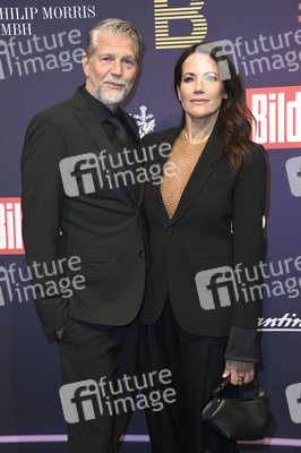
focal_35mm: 62
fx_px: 779
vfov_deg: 32.4
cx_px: 150
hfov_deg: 21.9
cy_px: 226
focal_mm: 62
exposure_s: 1/250
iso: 500
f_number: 6.3
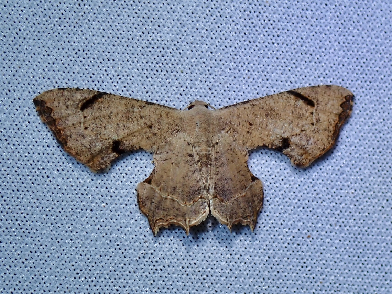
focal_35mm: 100
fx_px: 1132
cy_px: 147
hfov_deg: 19.6
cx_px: 196
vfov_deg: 14.8
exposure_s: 1/800
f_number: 6.3
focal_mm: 18
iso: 100
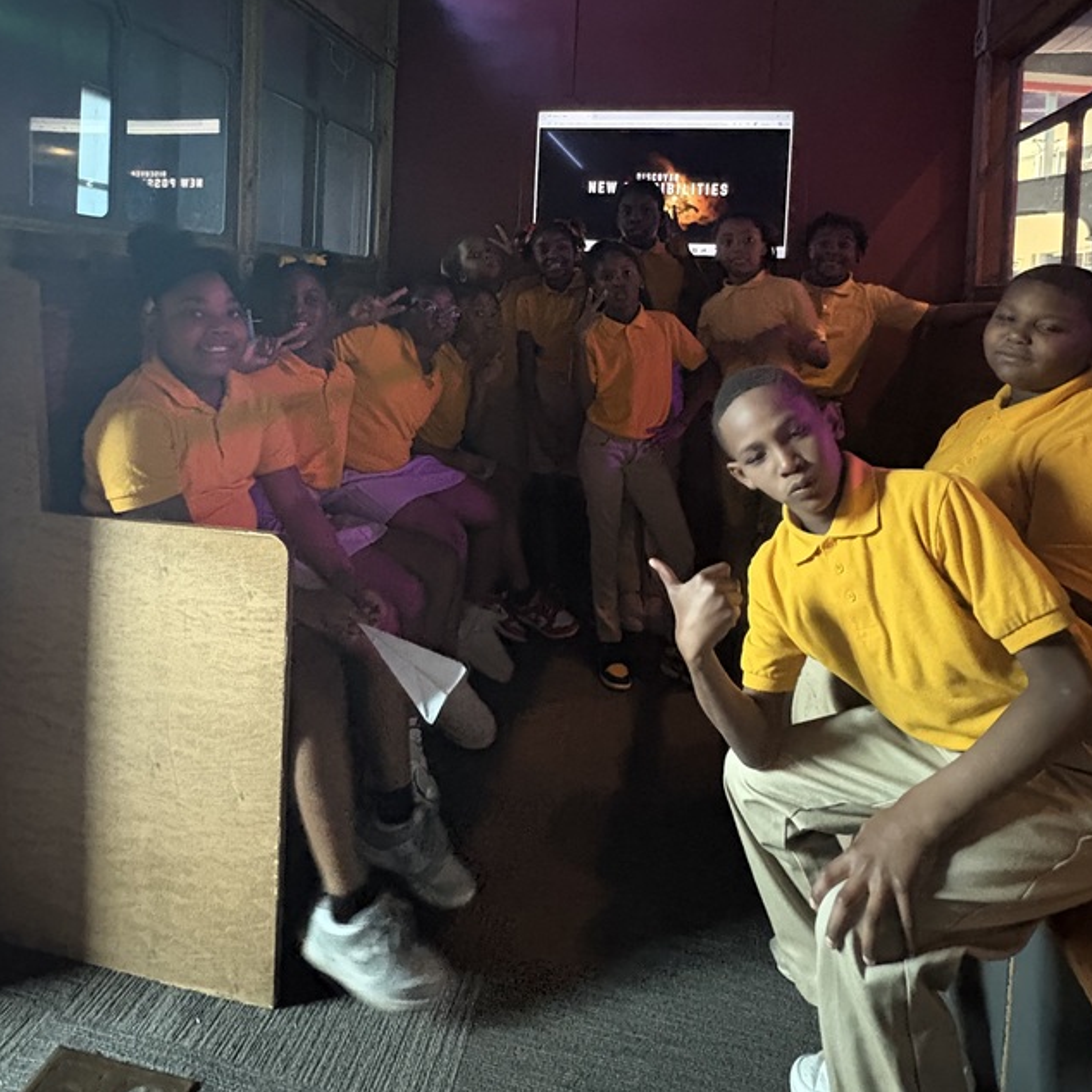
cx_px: 563
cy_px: 313
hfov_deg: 74.8
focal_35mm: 20
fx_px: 714
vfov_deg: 71.2
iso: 1600
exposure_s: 1/30
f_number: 2.2
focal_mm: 2.22
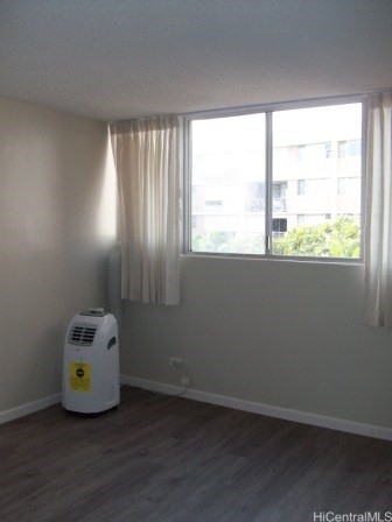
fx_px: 513
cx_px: 196
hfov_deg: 41.8
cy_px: 261
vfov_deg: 54.0
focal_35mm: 34
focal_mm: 5.7
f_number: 2.8
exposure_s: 1/128
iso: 99
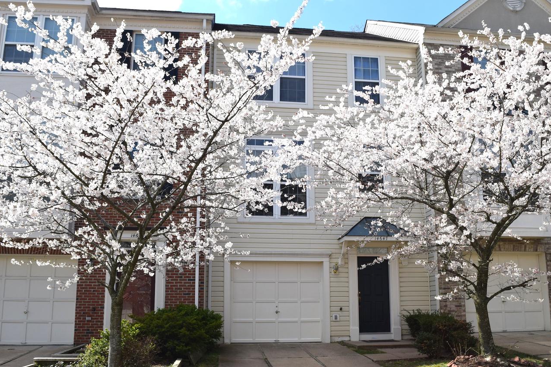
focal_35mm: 34
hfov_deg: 55.8
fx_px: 520
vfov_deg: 38.8
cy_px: 208
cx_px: 290
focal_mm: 20
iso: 200
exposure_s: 1/400
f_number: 9
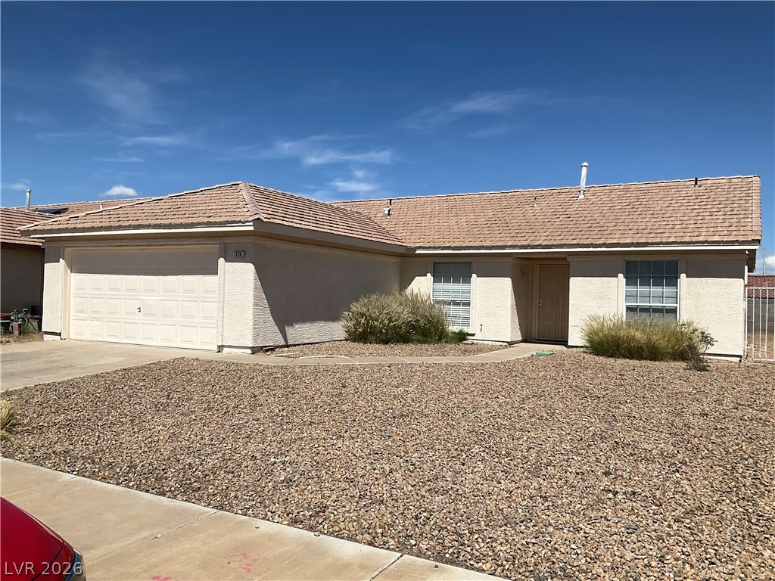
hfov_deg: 61.7
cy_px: 290
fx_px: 649
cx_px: 388
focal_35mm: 29
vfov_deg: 48.2
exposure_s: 1/4405
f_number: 1.8
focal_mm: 3
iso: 25
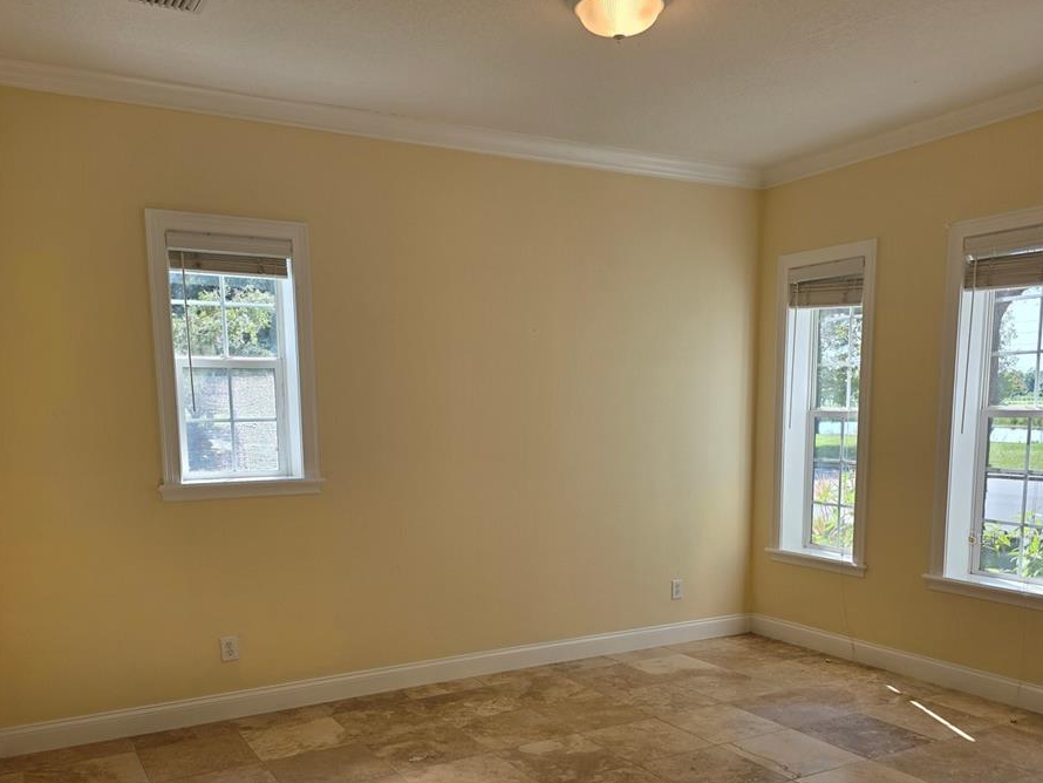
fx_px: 934
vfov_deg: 44.6
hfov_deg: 58.3
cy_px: 537
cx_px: 523
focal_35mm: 31
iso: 12
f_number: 1.7
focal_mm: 6.3
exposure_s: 1/140
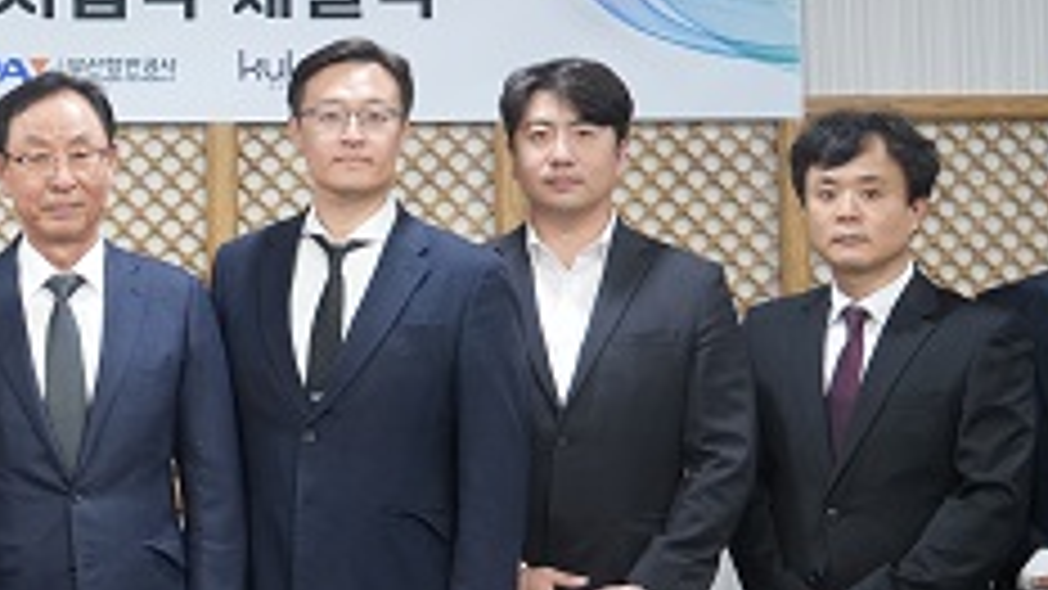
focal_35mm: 89
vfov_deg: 13.5
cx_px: -135
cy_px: 72
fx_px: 2473
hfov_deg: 22.4
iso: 1600
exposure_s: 1/40
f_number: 4
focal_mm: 33
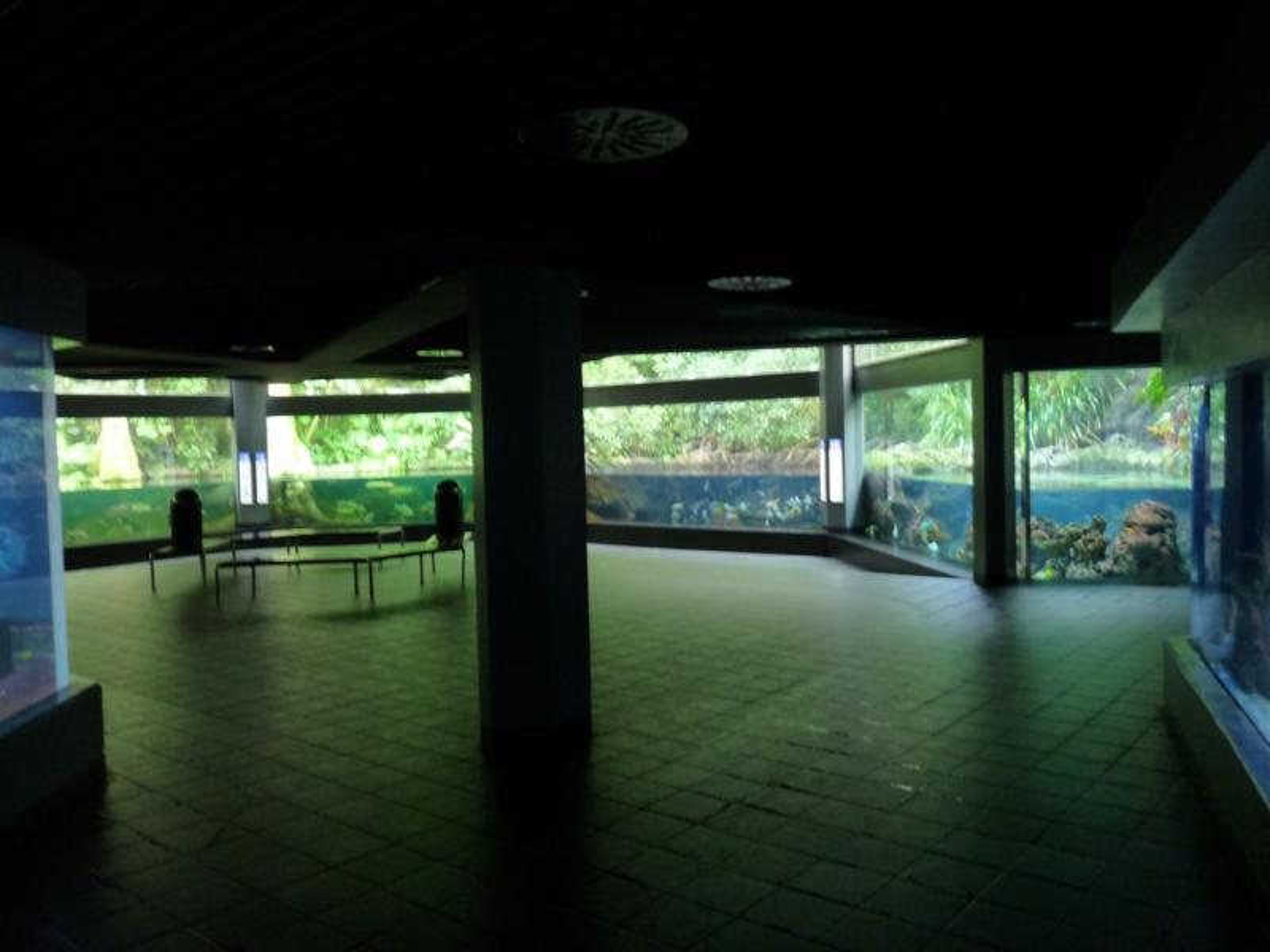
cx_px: 635
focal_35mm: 27
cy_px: 476
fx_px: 991
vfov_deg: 51.4
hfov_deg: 65.3
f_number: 2.8
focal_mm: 4.8
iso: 400
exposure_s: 1/8
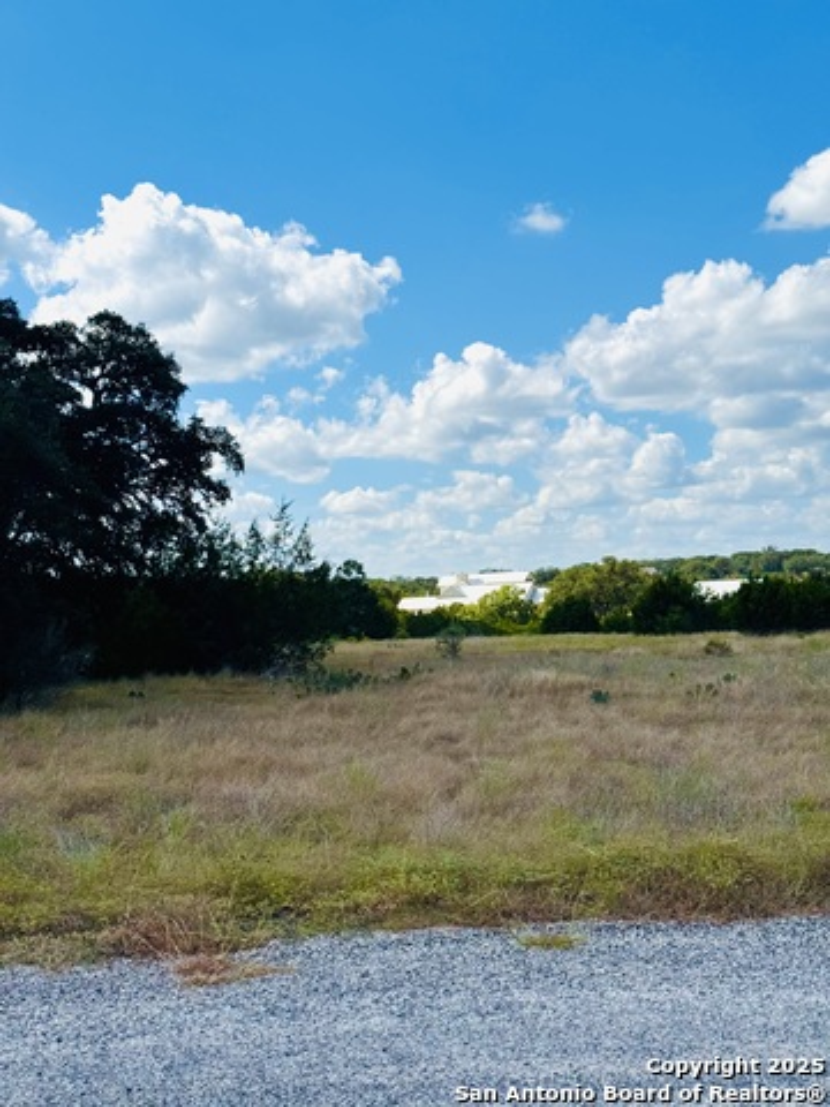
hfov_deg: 30.3
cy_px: 554
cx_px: 415
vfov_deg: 39.7
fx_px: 1535
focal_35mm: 48
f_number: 1.78
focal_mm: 6.76
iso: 64
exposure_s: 1/9009
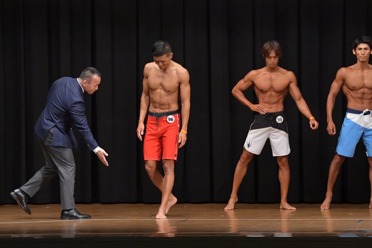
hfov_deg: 10.2
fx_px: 2086
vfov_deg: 6.8
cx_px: 186
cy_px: 124
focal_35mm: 202
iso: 6400
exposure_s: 1/400
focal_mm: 135
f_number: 5.6
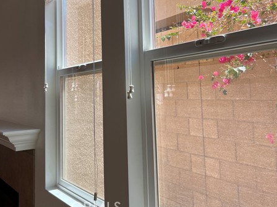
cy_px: 69
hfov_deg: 50.1
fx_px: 296
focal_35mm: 37
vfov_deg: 38.2
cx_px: 130
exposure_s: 1/692
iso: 50
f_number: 1.5
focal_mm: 5.7
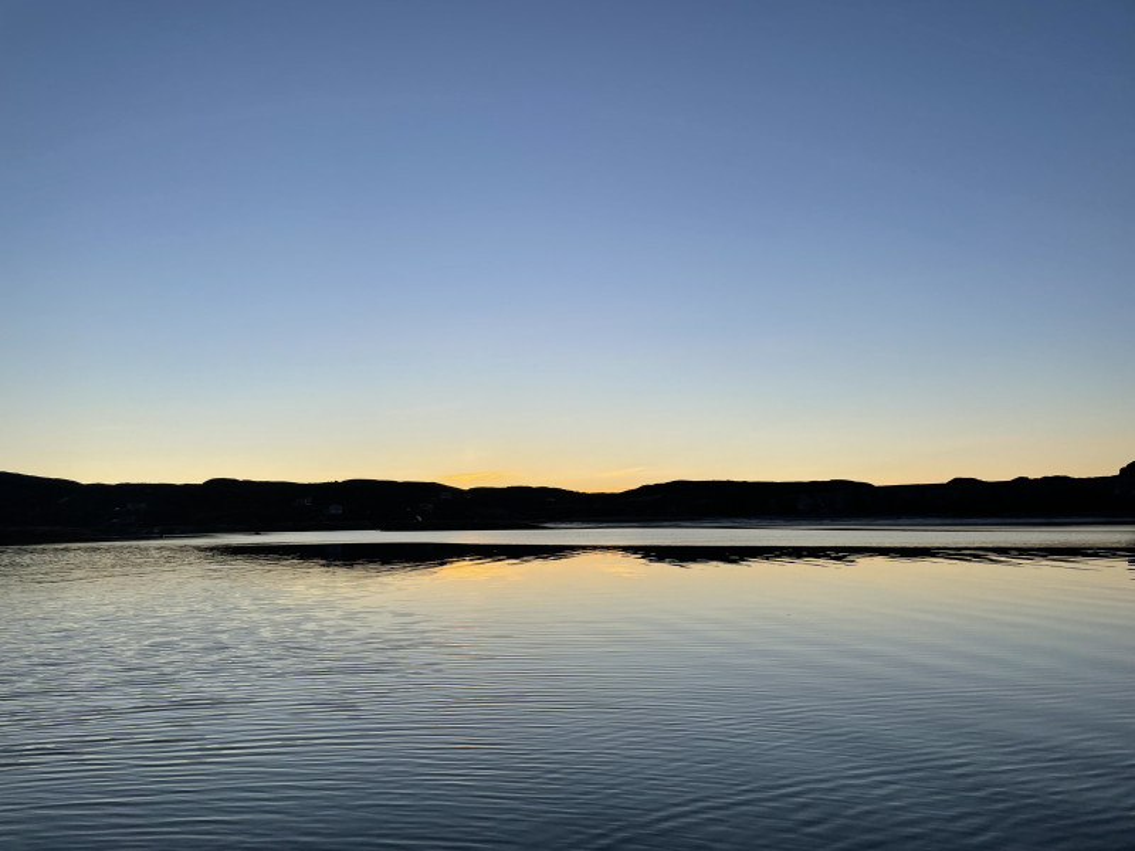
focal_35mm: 26
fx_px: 852
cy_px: 426
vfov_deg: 53.1
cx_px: 568
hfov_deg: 67.3
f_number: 1.6
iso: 32
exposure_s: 1/1024
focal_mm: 4.2
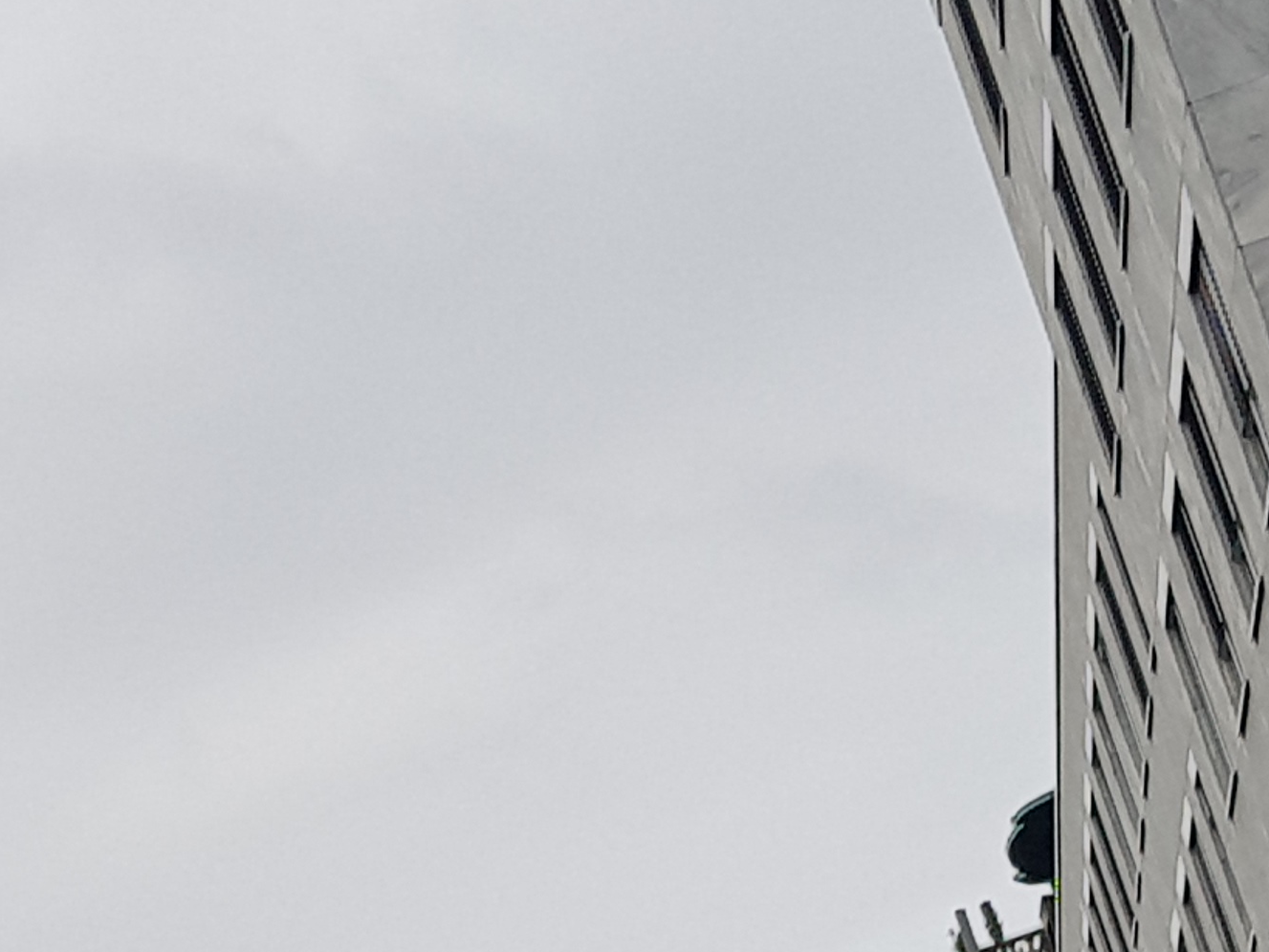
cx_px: 151
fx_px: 2896
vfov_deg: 17.1
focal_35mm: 79
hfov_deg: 24.1
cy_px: 1380
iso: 40
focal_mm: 4.2
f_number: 1.7
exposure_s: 1/224
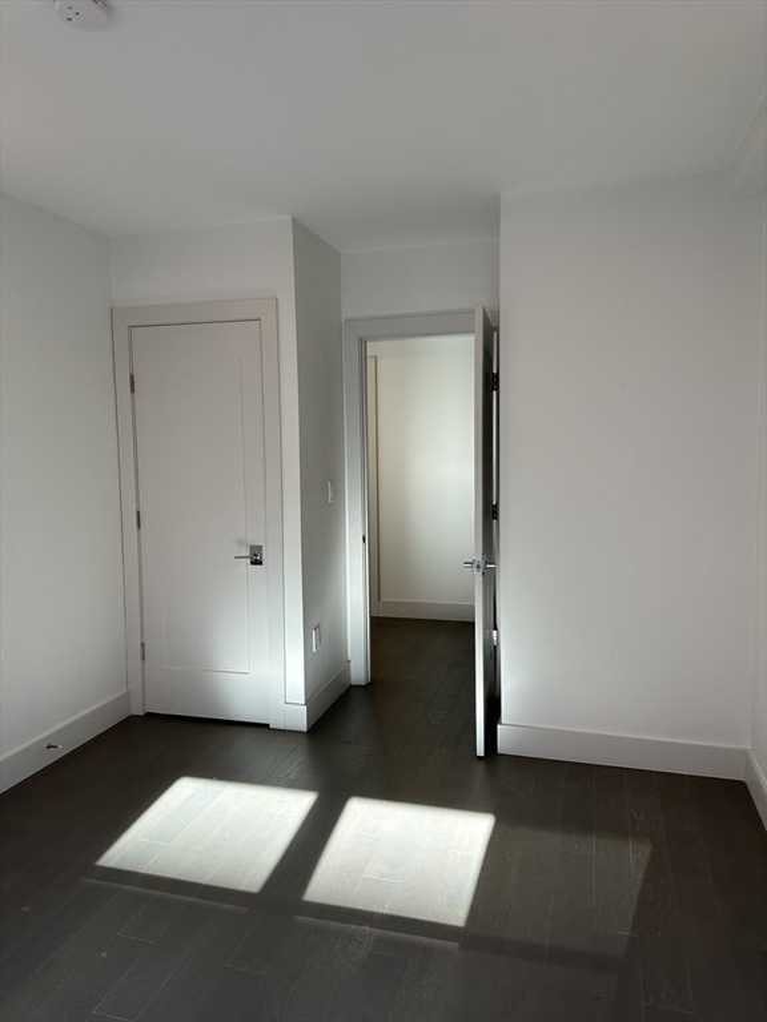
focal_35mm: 24
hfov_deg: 56.8
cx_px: 384
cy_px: 511
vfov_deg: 71.6
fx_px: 709
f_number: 1.78
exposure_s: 1/120
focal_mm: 6.86
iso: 125
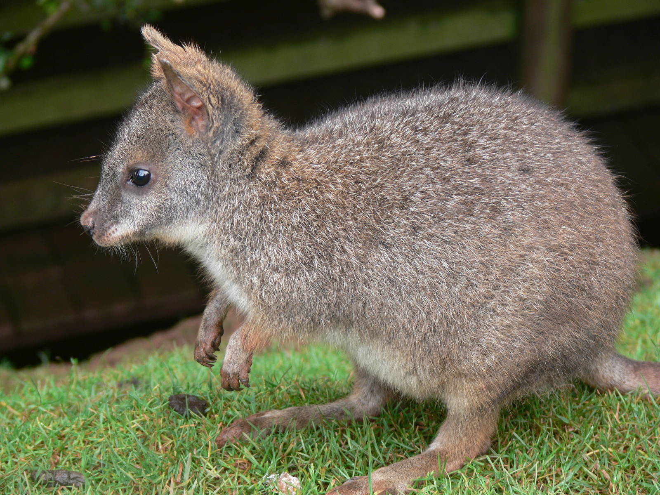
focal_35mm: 156
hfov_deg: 12.7
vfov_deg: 9.5
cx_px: 330
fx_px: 2974
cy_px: 248
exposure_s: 1/50
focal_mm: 33.1
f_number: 3.6
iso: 80
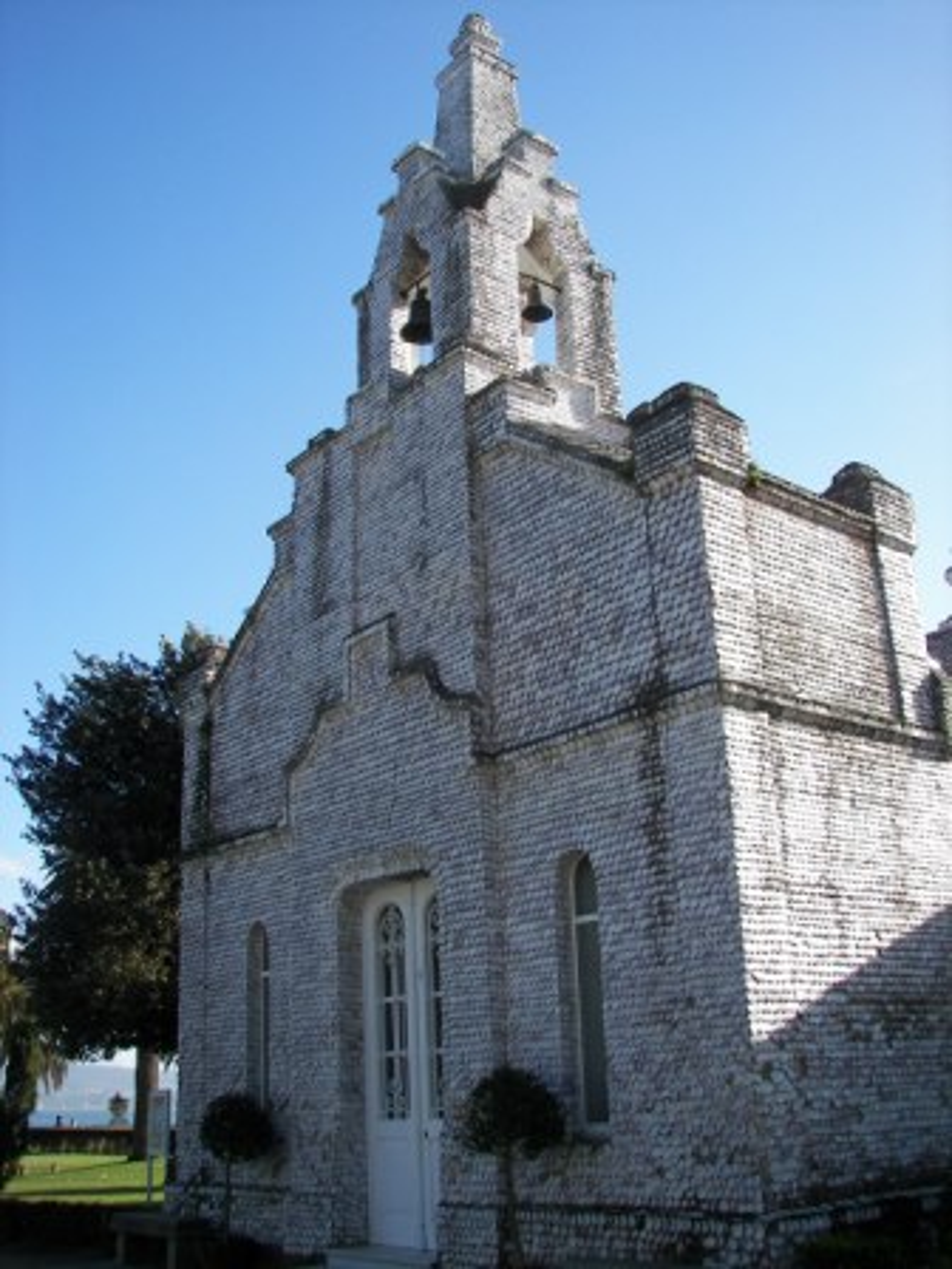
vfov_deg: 51.4
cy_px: 634
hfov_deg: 39.7
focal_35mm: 36
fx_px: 1320
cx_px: 476
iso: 50
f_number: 2.8
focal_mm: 6
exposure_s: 1/500
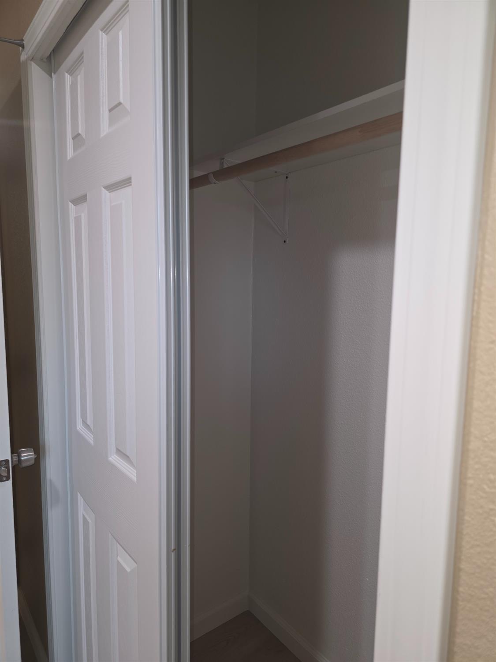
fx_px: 439
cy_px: 331
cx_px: 248
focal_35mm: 23
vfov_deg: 73.9
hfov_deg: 58.9
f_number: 1.7
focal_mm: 6.3
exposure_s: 1/24
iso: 800
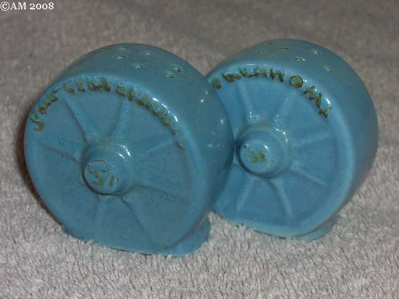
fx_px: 1314
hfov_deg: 17.3
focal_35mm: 114
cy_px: 150
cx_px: 200
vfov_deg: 13.0
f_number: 10.8
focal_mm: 23.7
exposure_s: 1/30
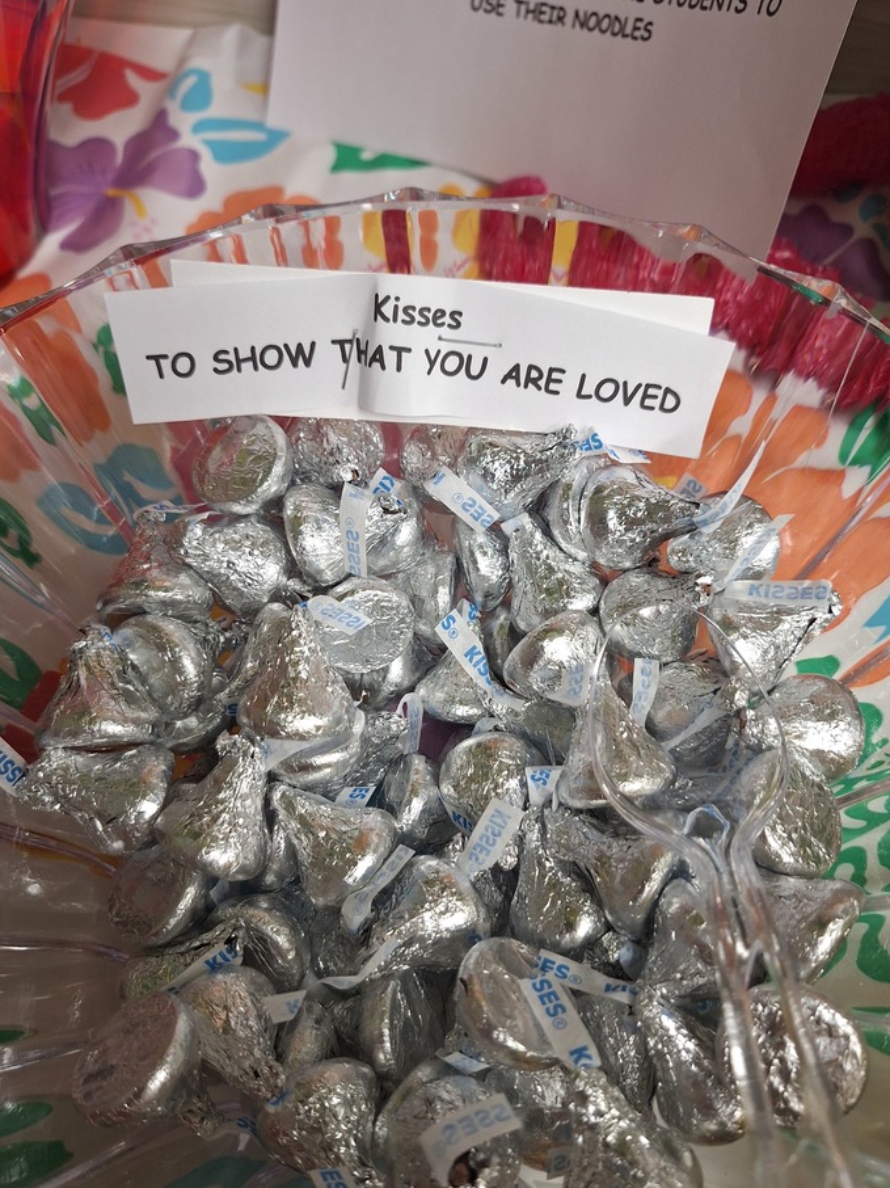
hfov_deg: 53.0
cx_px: 473
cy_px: 654
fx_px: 892
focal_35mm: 26
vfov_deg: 67.1
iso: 200
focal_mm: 5.54
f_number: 1.8
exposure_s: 1/40
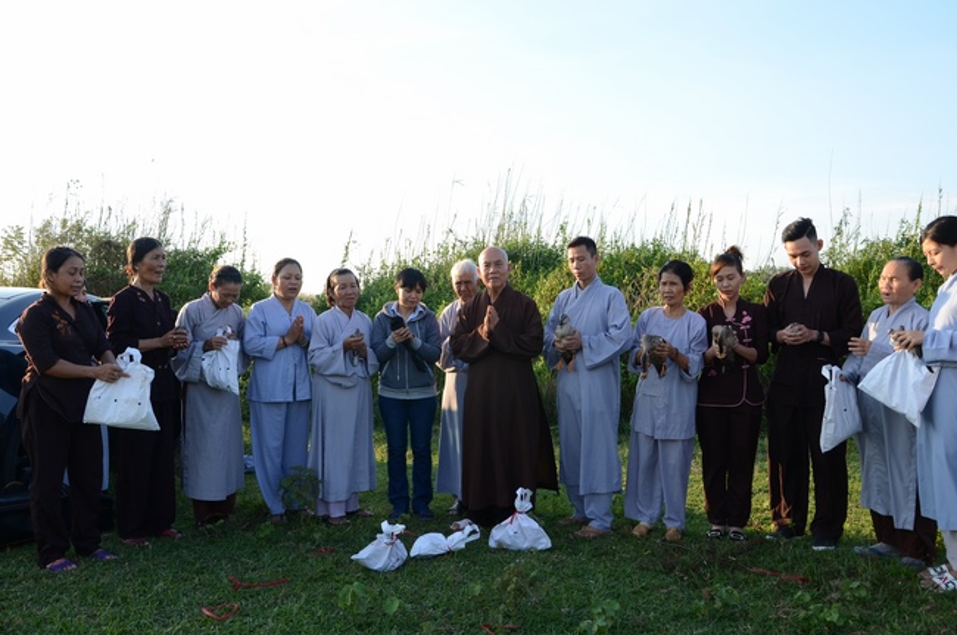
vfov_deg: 41.6
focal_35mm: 32
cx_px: 478
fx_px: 836
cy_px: 318
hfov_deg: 59.6
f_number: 9
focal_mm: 21
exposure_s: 1/125
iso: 250
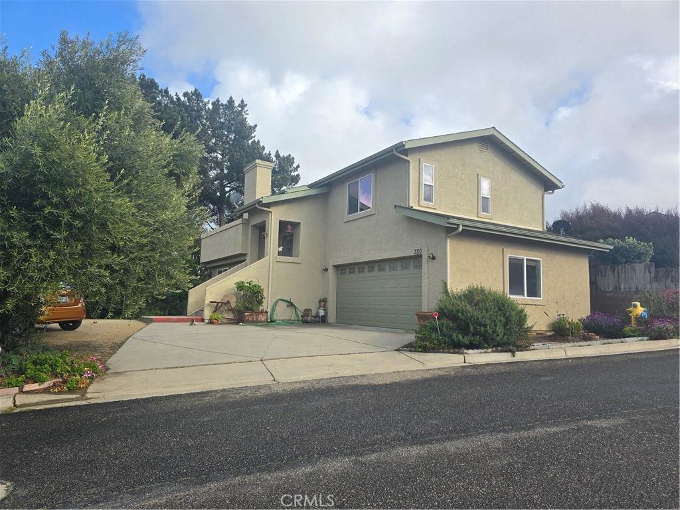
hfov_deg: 73.9
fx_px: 452
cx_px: 340
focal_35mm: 23
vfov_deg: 58.9
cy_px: 255
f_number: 1.7
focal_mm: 6.3
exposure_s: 1/460
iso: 12
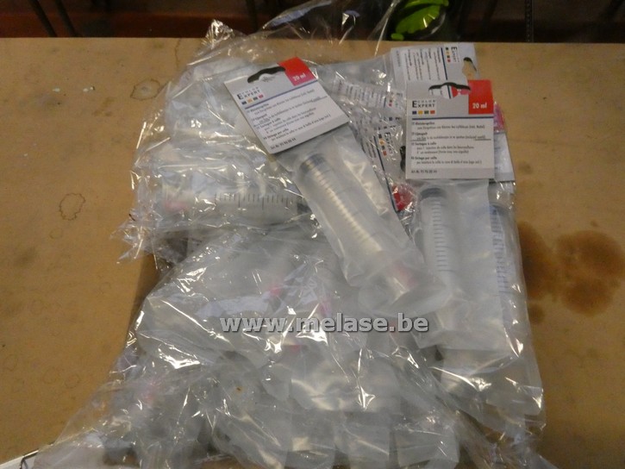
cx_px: 312
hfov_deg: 81.7
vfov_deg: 66.0
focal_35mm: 20
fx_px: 361
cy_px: 234
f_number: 8
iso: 1600
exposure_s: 1/40
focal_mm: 3.6
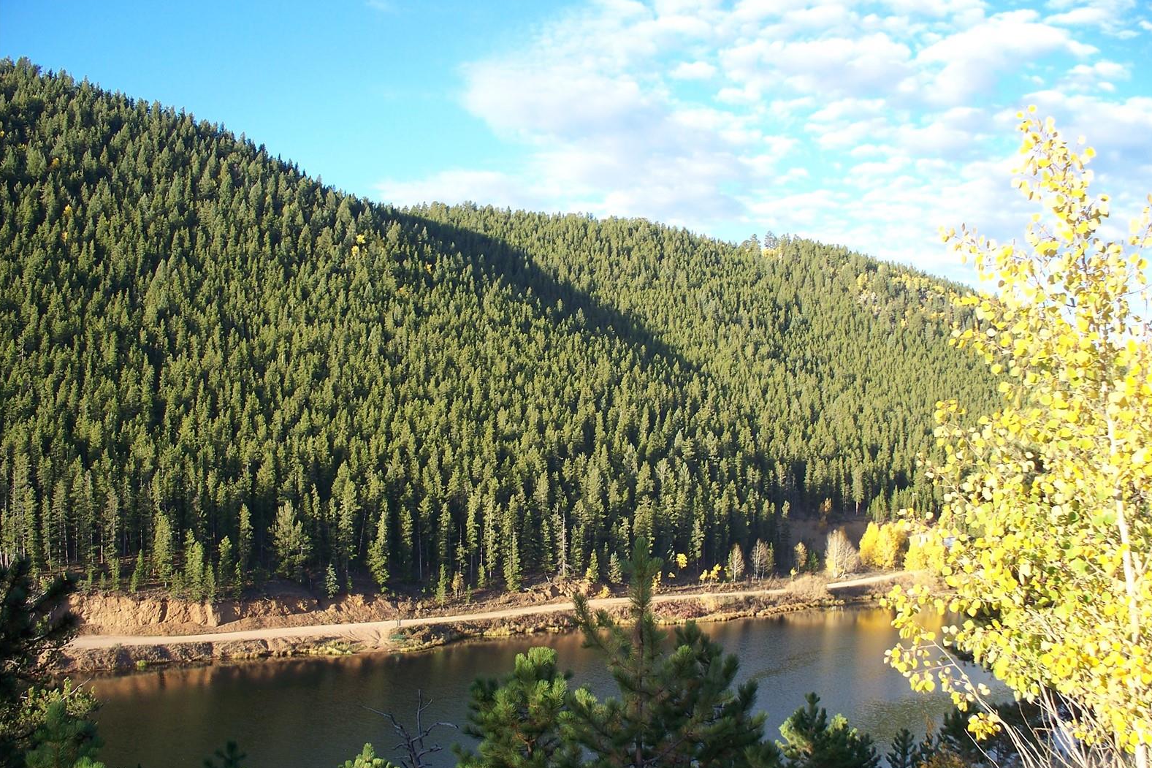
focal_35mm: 38
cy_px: 427
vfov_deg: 35.0
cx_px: 582
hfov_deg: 50.7
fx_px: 1216
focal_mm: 7.54
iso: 80
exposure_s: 1/250
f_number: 2.8
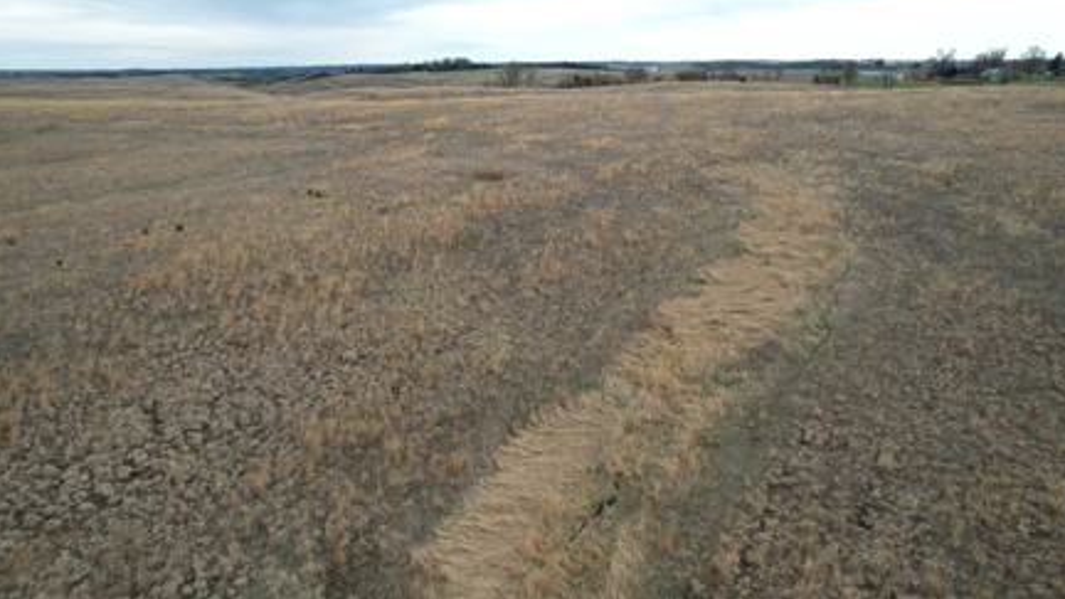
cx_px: 545
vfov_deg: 47.5
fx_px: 678
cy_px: 343
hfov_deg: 76.3
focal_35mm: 24
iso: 100
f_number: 2.8
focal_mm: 8.38
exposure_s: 1/500
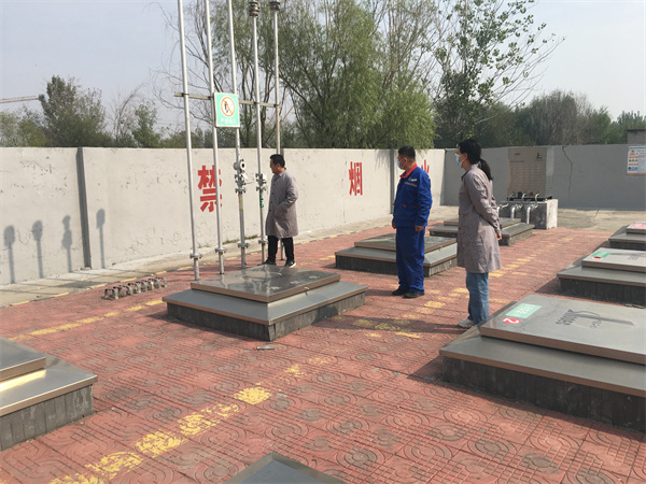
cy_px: 242
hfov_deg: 61.7
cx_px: 323
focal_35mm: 29
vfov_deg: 48.2
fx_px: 541
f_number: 2.2
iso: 25
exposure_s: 1/2331
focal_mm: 4.15
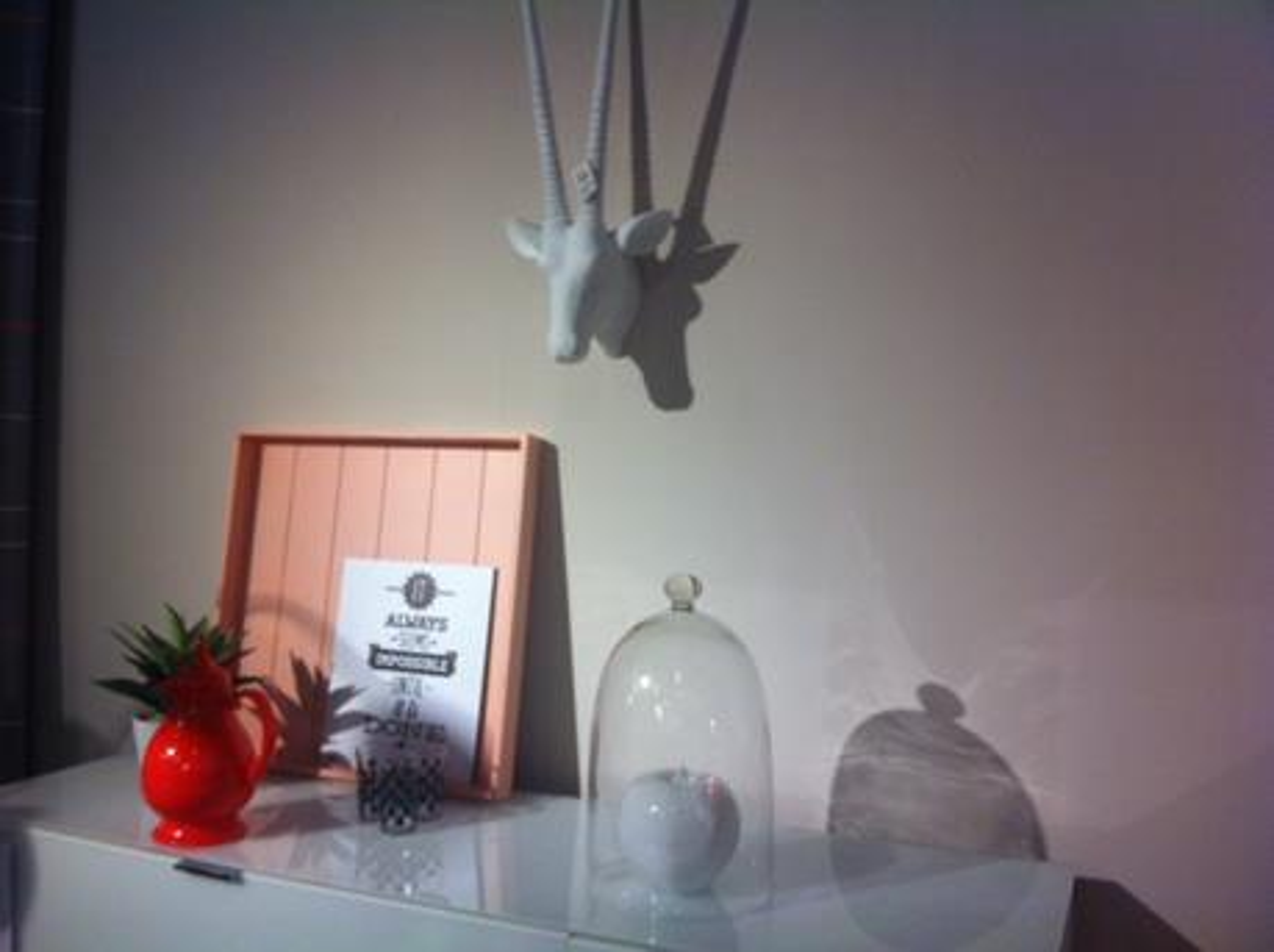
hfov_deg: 52.7
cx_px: 637
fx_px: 1286
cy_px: 476
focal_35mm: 35
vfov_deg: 40.6
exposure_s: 1/30
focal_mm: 3.85
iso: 80
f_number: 2.8
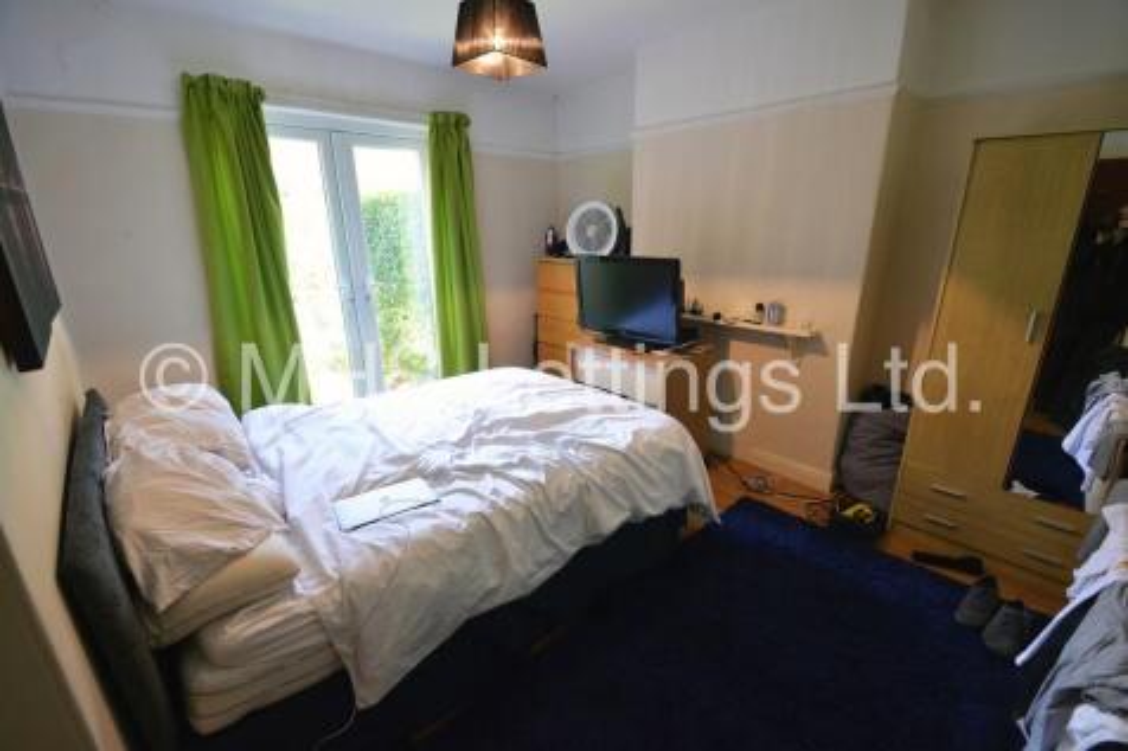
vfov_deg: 77.3
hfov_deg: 100.4
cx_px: 564
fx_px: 470
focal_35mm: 15
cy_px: 376
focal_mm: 10
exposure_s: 1/40
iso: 1000
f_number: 4.5
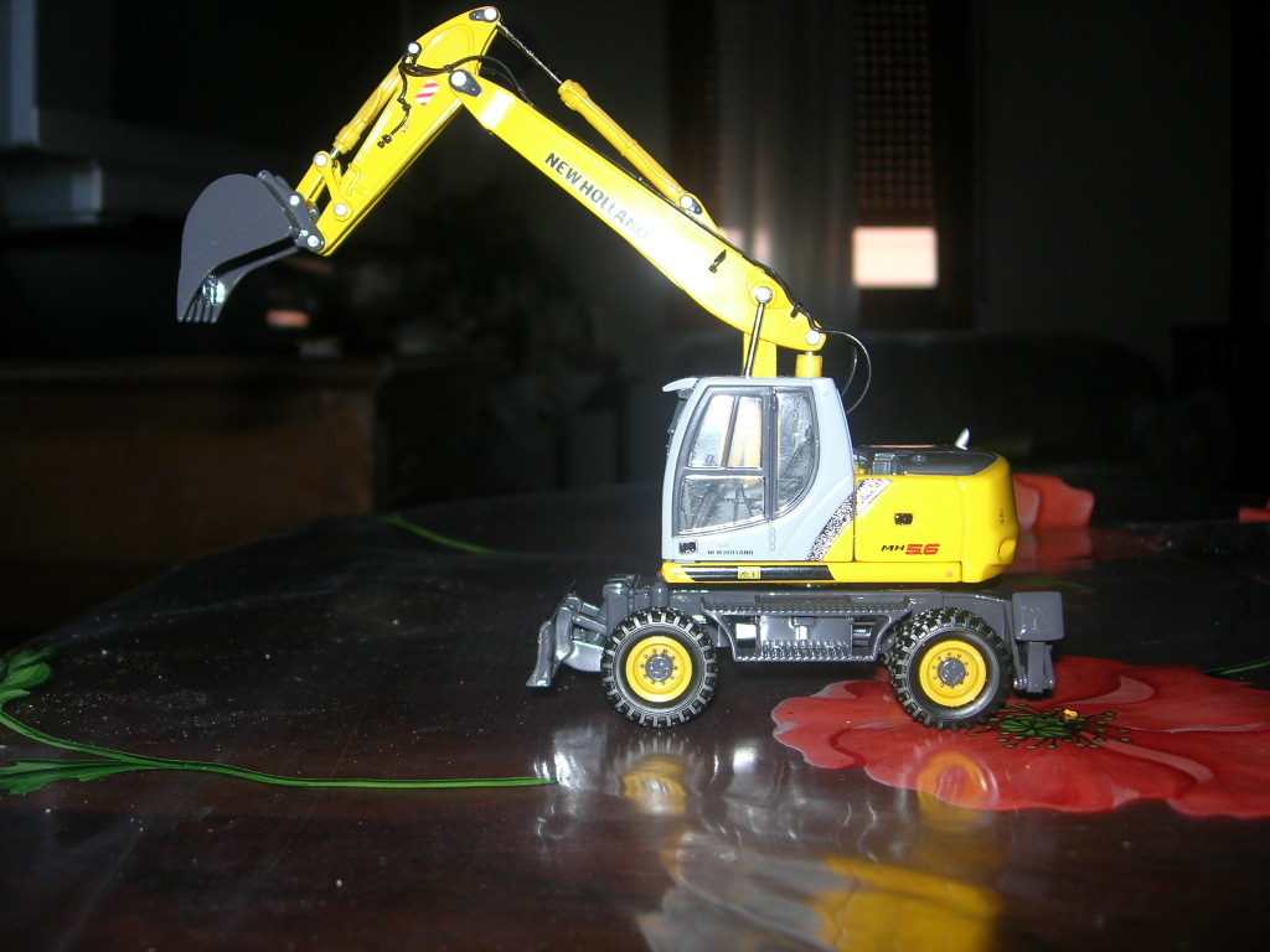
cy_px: 476
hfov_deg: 49.0
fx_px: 1394
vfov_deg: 37.7
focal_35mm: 38
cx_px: 635
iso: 64
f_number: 2.8
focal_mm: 7.8
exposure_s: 1/60.1
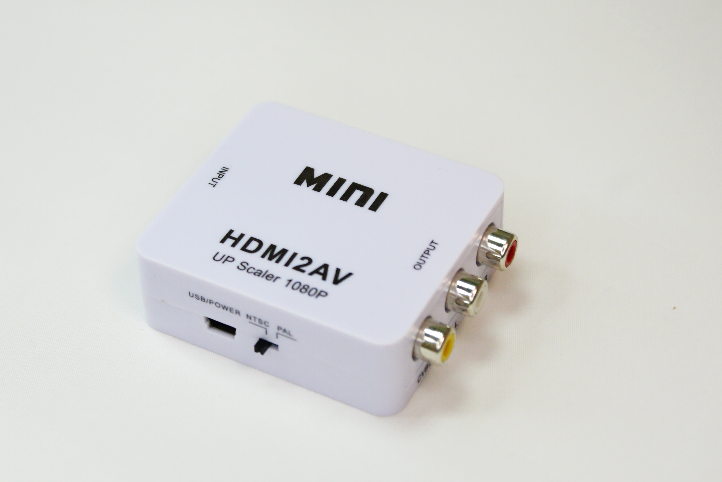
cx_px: 352
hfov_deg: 23.4
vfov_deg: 15.7
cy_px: 256
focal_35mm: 87
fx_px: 1745
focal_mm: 50
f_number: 5.6
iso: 1600
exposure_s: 1/160
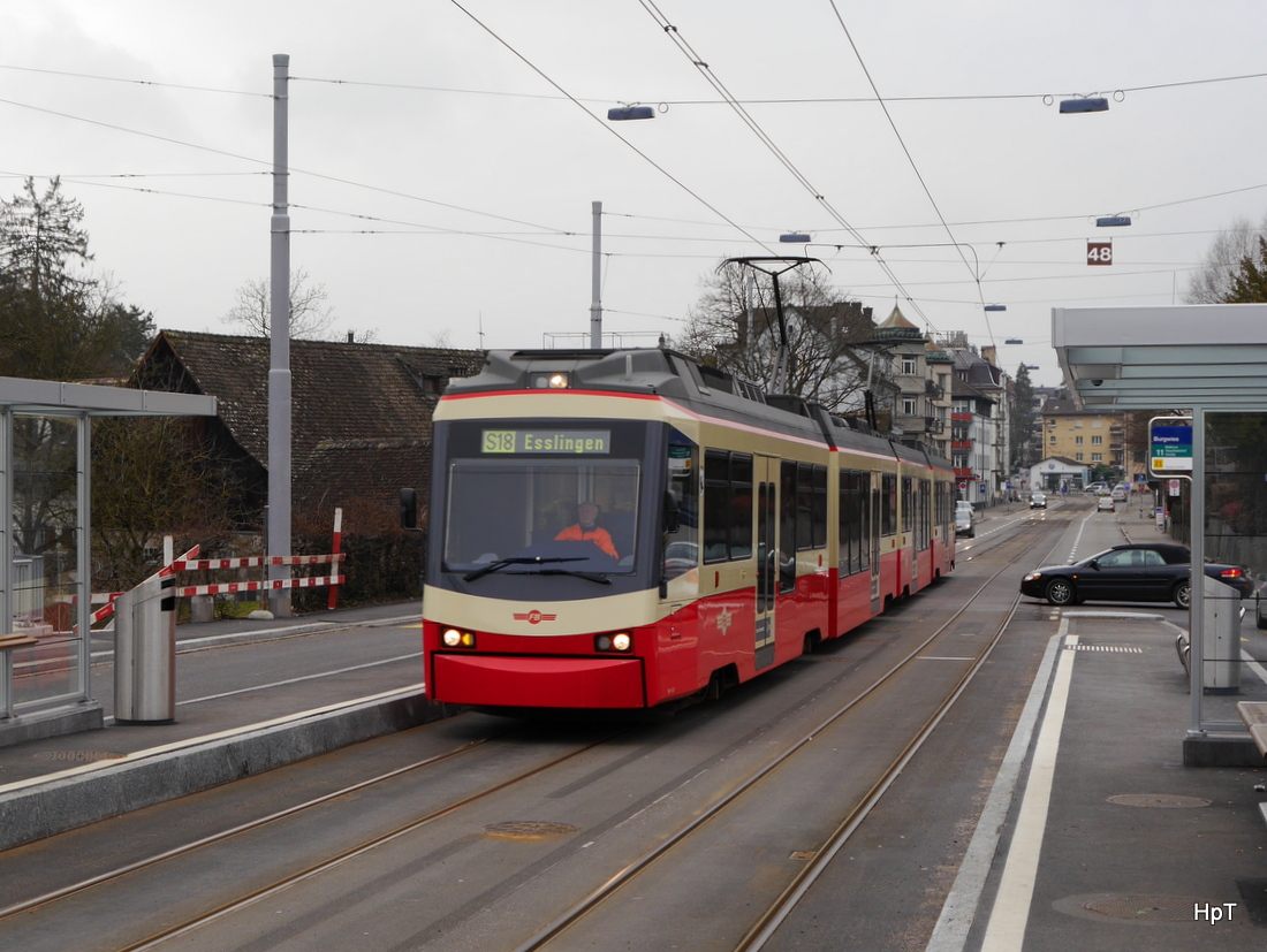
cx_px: 634
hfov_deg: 42.9
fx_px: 1612
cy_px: 476
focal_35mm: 44
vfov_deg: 32.9
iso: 160
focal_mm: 22
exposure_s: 1/160
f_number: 5.6
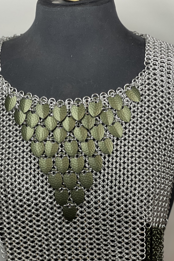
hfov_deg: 14.9
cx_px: 81
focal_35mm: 92
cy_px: 179
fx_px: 667
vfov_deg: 22.0
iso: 125
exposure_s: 1/40
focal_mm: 7.5
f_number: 2.2
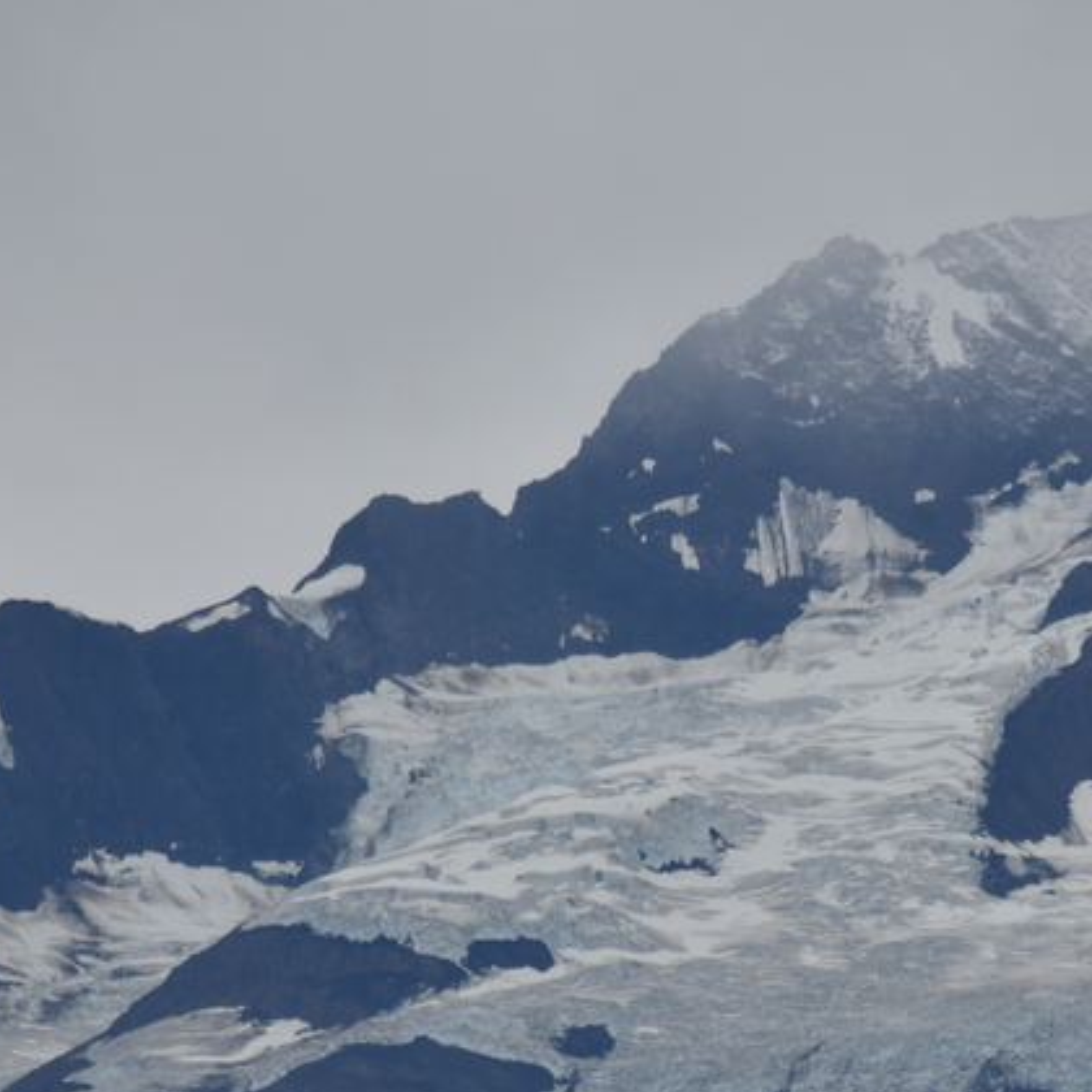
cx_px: 845
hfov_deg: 3.8
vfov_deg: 3.8
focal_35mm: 466
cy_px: 931
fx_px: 16632
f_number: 5.6
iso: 110
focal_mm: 180
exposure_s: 1/400
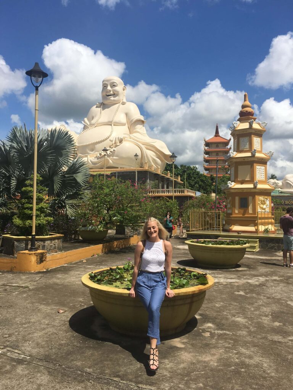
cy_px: 195
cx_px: 146
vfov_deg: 61.7
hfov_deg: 48.2
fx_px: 327
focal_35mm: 29
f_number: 2.2
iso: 25
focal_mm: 4.15
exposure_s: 1/2959
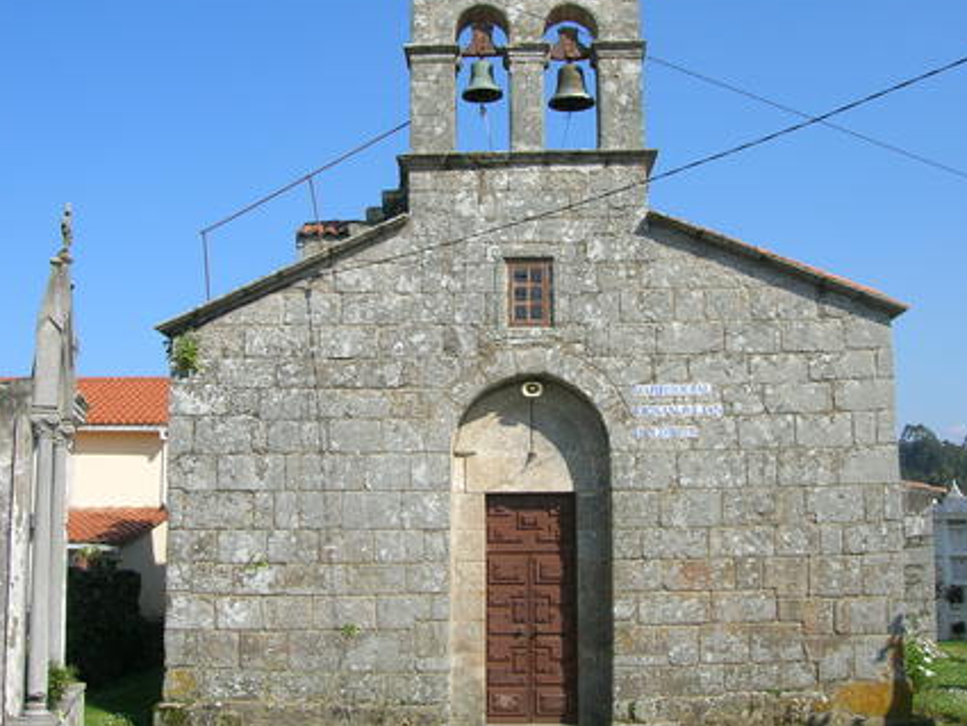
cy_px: 302
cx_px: 510
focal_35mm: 40
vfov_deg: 35.9
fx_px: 1118
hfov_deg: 46.8
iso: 50
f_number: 4.9
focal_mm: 5.7
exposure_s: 1/359
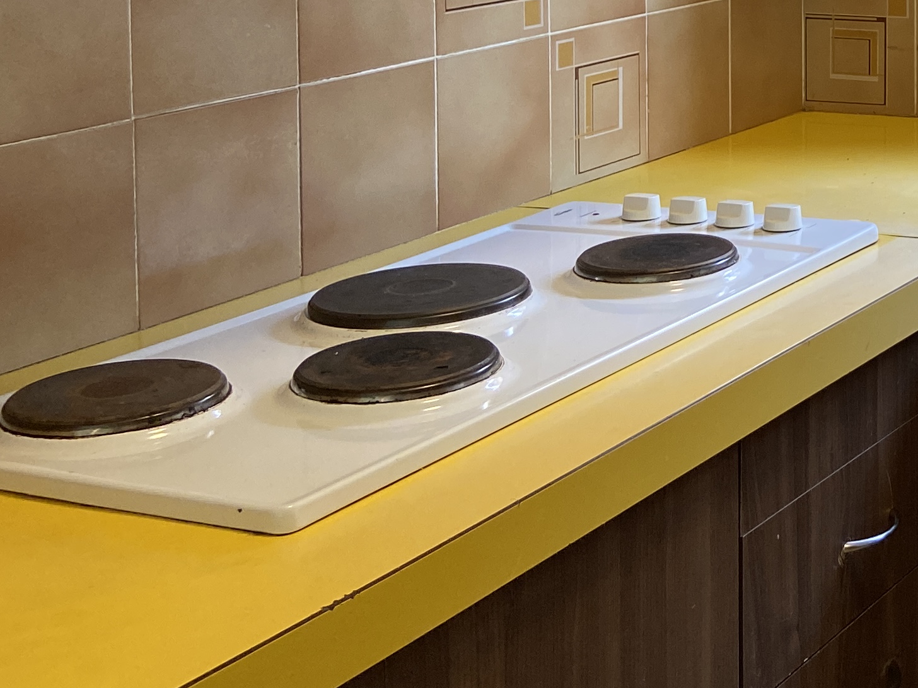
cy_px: -117
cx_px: 1216
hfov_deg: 23.6
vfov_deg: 19.4
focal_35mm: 72
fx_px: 1909
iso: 80
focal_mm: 4.25
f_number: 1.8
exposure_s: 1/100
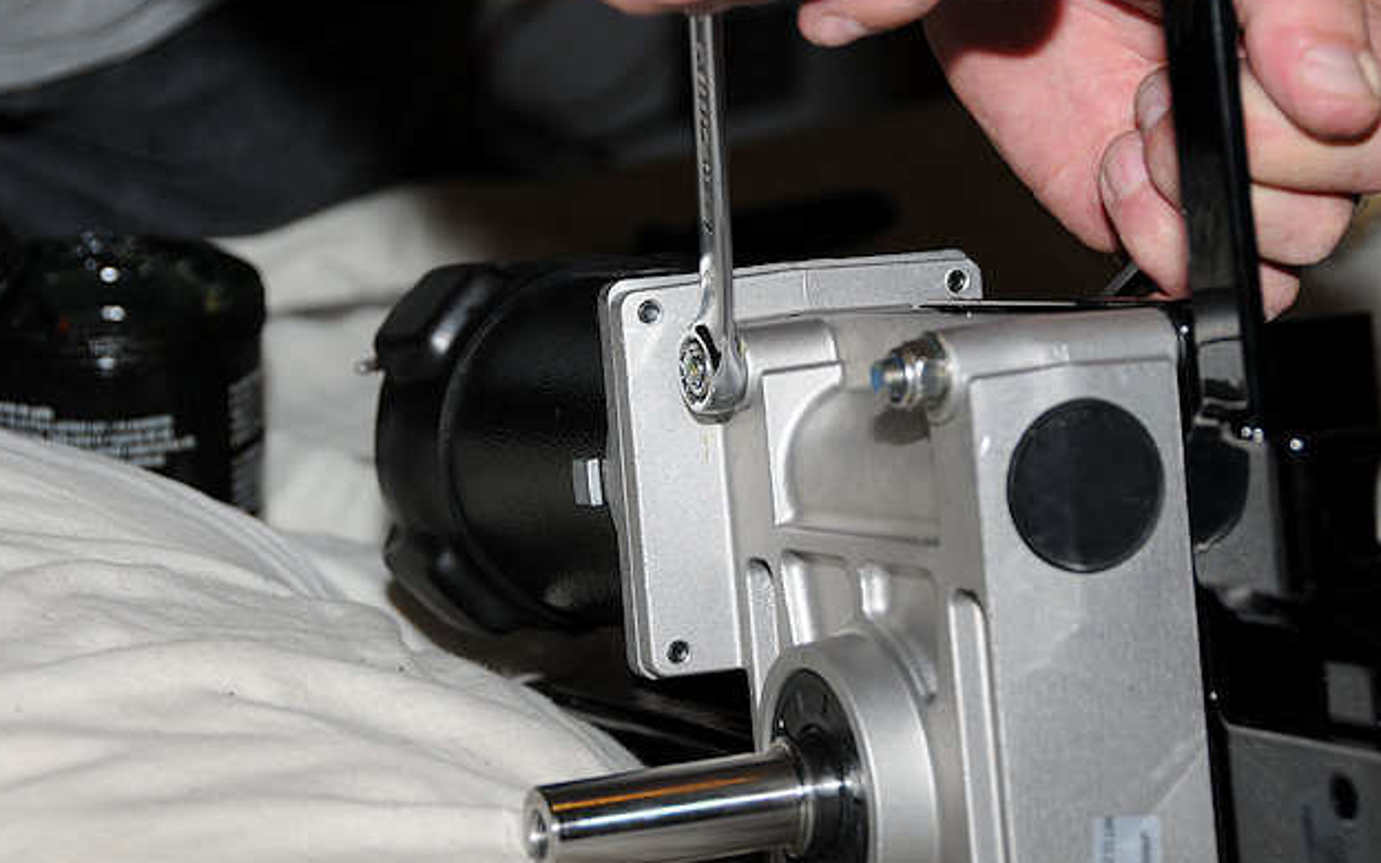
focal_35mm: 120
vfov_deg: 10.9
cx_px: 728
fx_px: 4516
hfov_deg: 17.4
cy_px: 395
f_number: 6.3
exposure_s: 1/60
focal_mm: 70
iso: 200
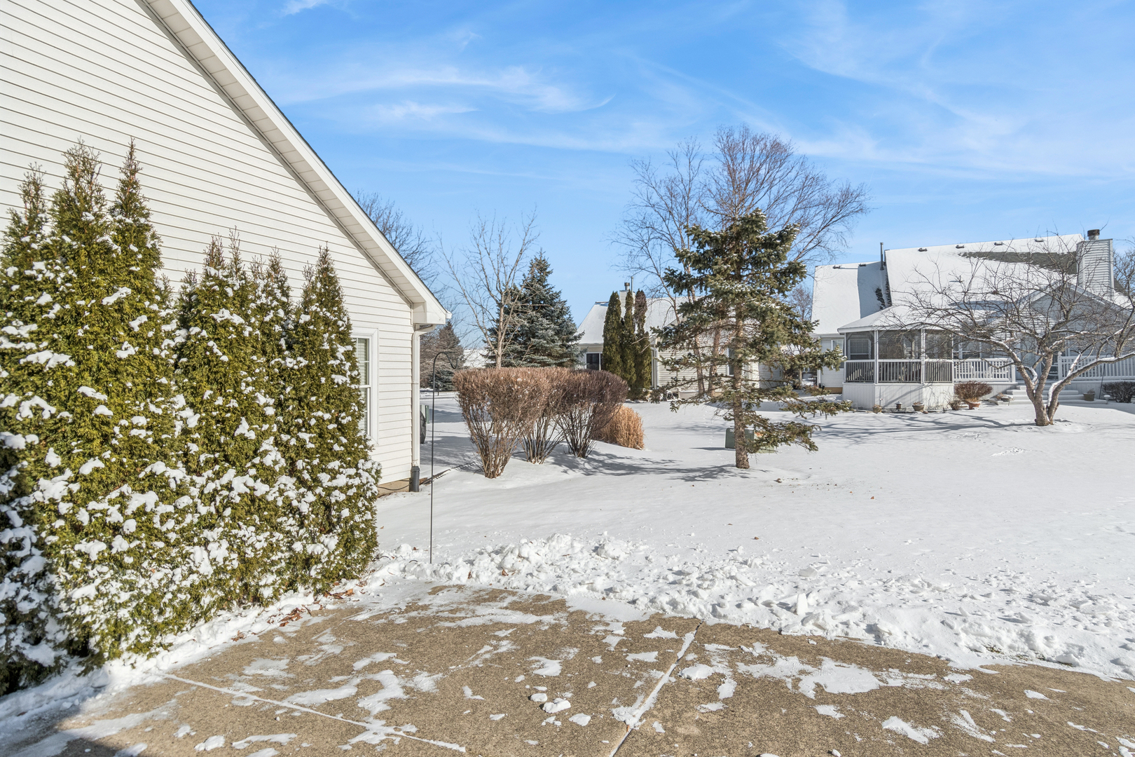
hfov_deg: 90.0
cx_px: 568
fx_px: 567
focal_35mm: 18
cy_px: 378
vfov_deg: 67.4
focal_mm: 12
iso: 320
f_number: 8
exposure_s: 1/1600
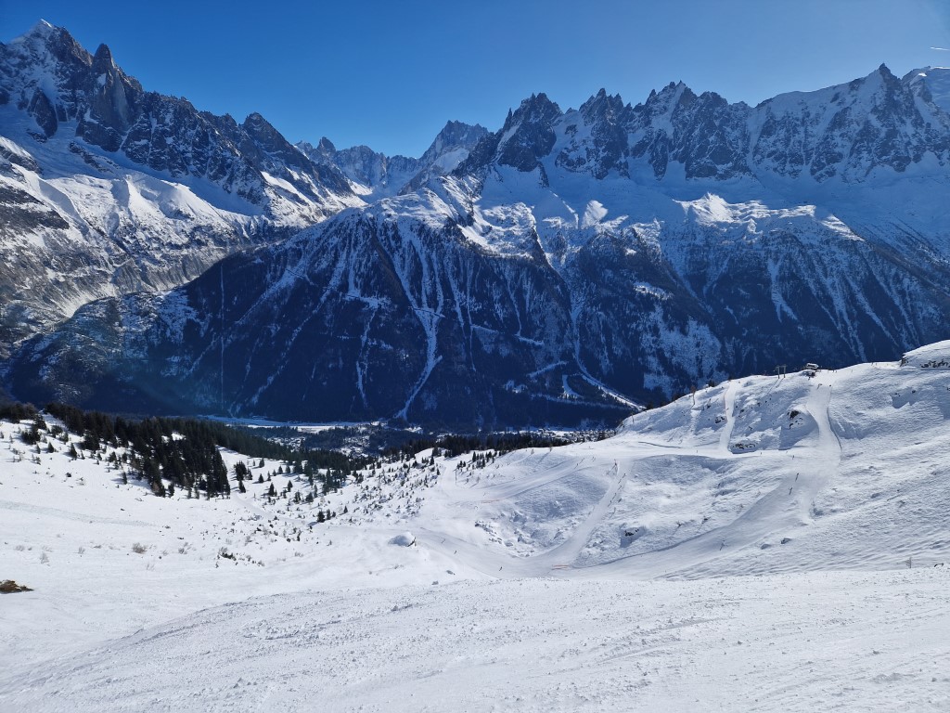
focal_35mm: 23
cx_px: 475
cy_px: 356
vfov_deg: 58.9
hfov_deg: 73.9
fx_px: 631
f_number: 1.8
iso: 50
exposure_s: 1/4240
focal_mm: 5.4
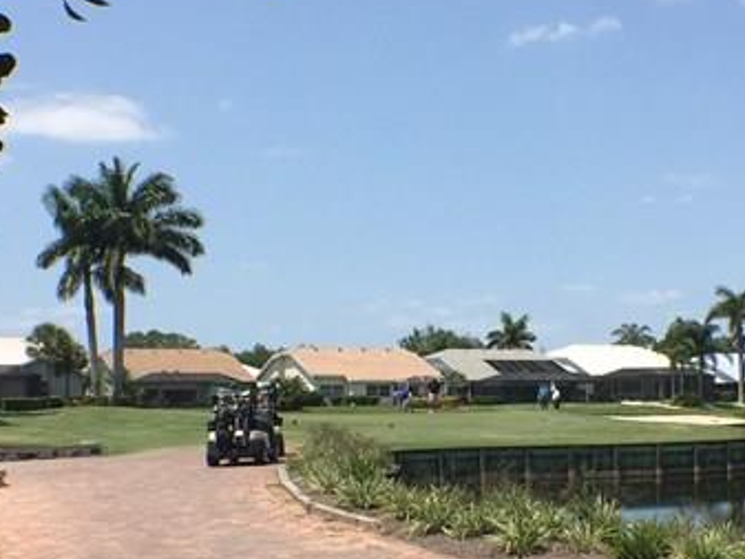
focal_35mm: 88
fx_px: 1895
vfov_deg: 16.7
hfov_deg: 22.2
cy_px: 395
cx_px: 444
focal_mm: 4.15
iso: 32
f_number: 2.2
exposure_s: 1/2198
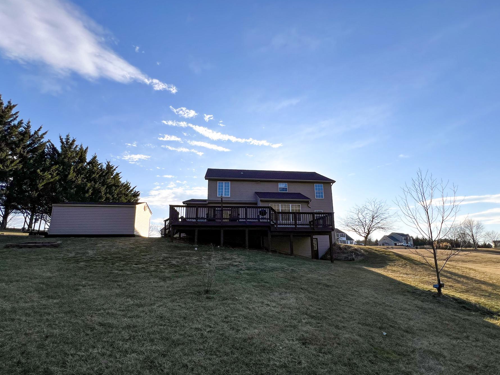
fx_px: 217
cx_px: 243
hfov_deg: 98.1
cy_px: 211
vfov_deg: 81.4
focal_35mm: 15
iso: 32
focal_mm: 1.57
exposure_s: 1/2200
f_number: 1.8
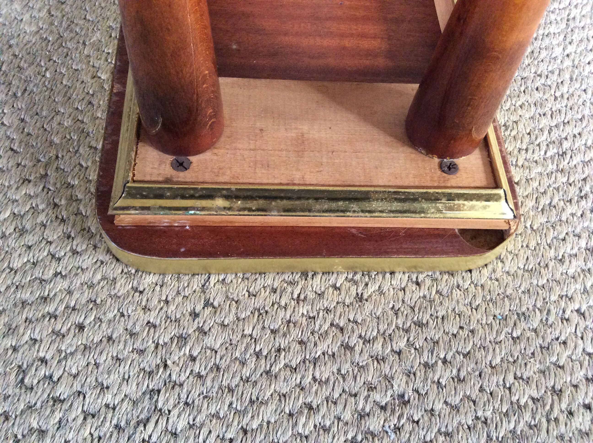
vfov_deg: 44.1
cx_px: 296
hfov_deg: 56.9
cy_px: 222
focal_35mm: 32
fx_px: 547
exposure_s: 1/25
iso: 250
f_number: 2.4
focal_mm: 3.3
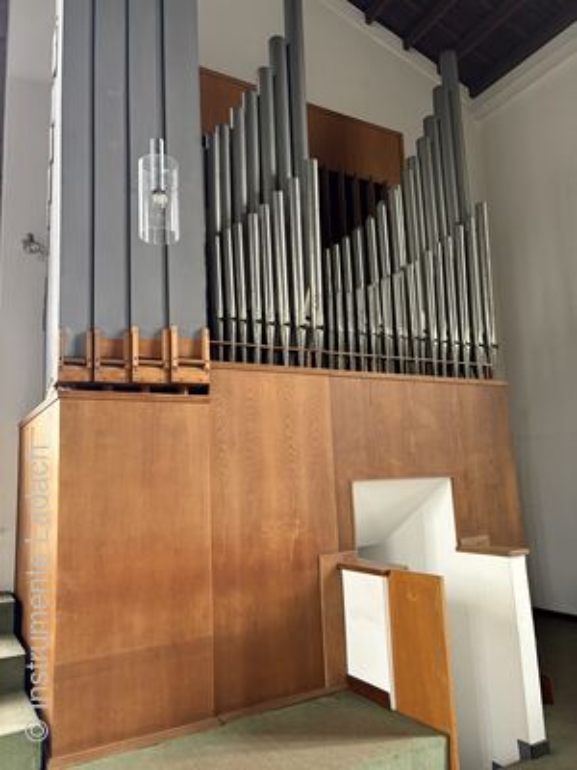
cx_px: 288
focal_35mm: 26
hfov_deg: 53.1
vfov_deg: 67.3
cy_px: 385
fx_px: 578
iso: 200
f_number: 1.6
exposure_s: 1/60
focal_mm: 5.96
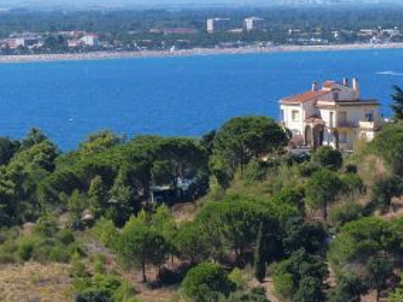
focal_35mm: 243
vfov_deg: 6.1
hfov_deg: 8.1
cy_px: 65
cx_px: 182
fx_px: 2829
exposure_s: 1/1000
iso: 160
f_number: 4
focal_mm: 24.8
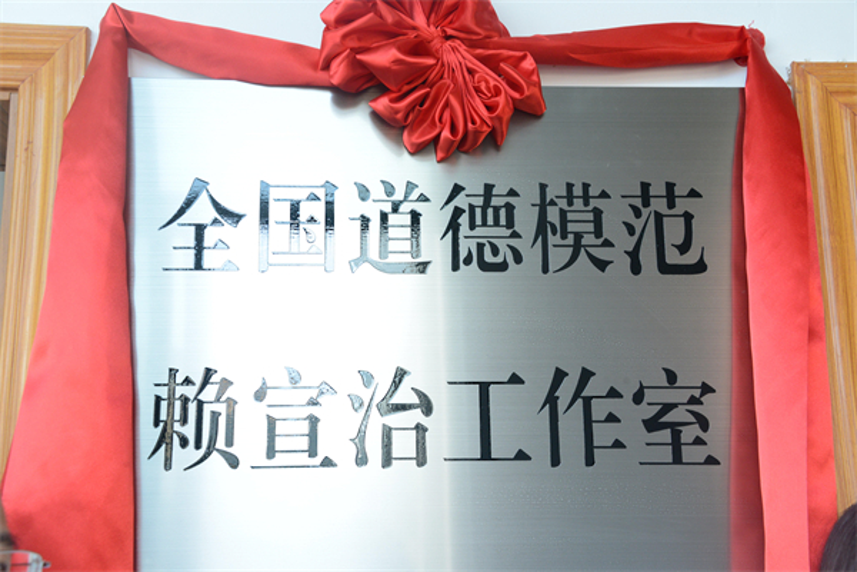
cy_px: 286
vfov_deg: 26.0
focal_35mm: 52
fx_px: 1238
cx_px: 428
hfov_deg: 38.2
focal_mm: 52
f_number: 8
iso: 1250
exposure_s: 1/80
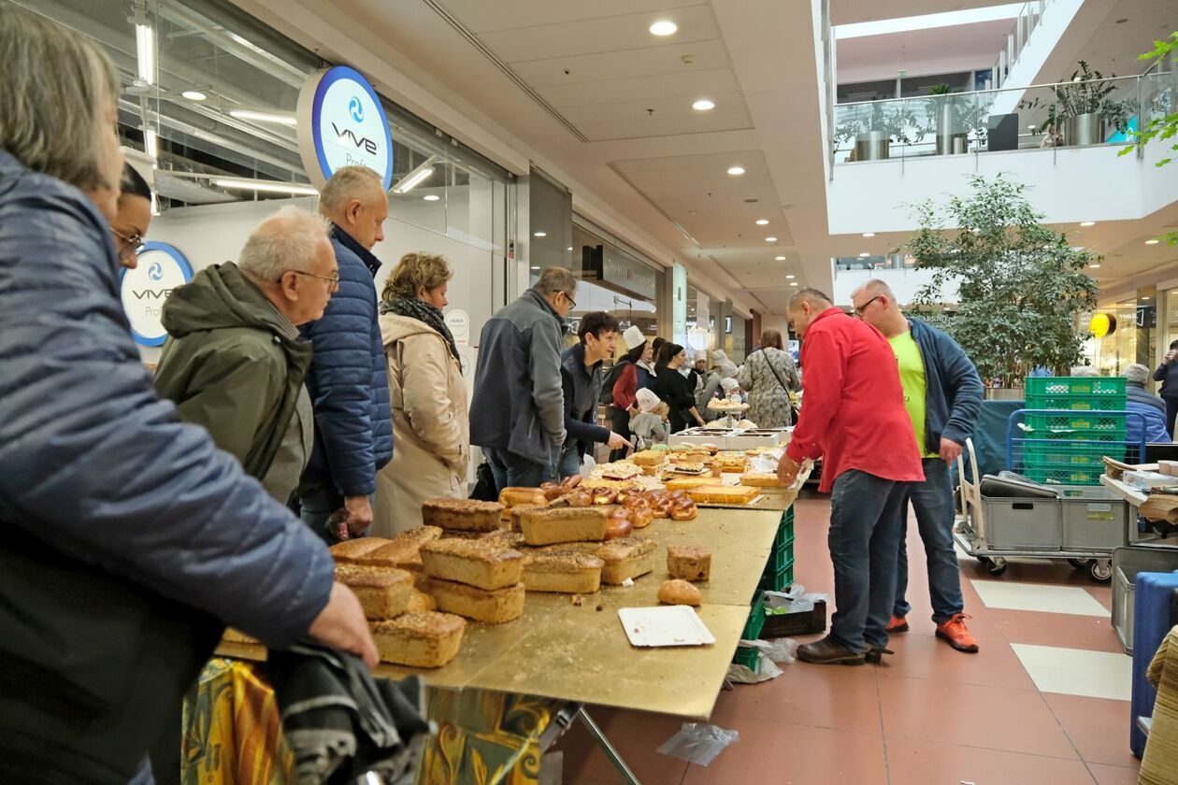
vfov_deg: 53.1
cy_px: 392
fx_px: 785
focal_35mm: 24
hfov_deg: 73.7
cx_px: 589
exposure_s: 1/480
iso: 3200
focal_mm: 16
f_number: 2.8
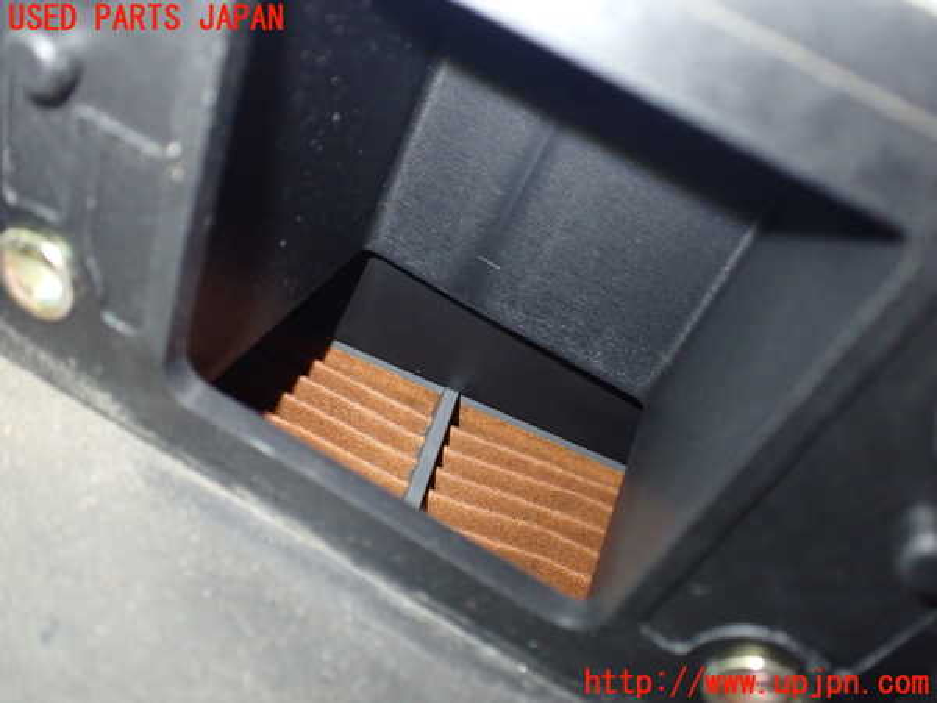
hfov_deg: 60.0
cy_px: 352
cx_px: 468
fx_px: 812
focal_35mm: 30
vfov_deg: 46.8
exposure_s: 1/50
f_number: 2.3
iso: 800
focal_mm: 5.4
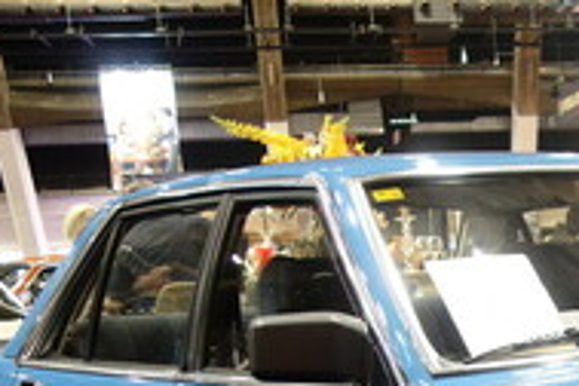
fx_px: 1431
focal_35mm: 89
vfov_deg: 14.4
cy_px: 564
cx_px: 729
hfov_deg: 21.0
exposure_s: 1/30
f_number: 1.8
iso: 400
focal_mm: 10.4
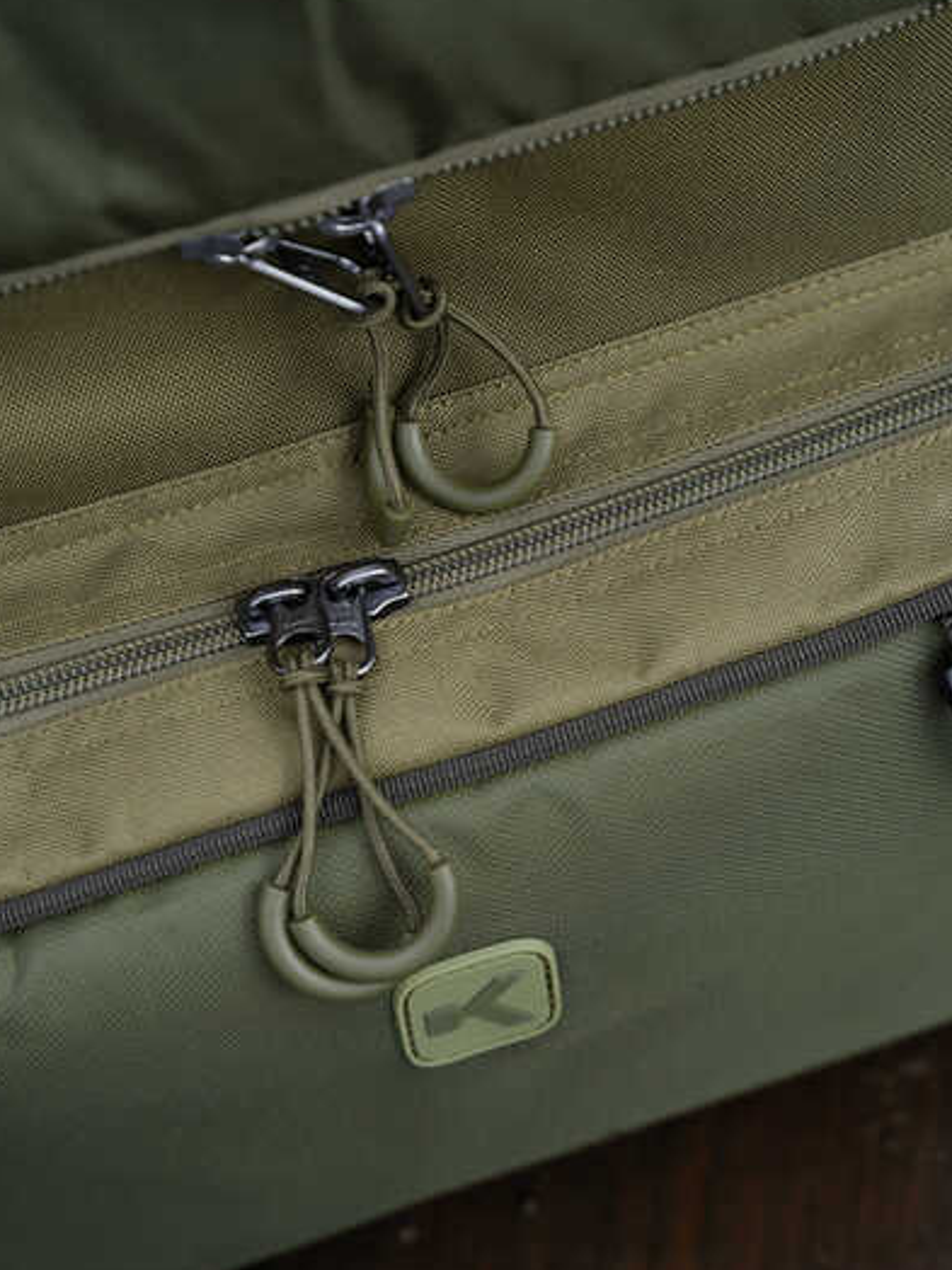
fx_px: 2824
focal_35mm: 77
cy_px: 555
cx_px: 472
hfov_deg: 19.1
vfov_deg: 25.3
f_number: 5.6
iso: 250
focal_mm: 70
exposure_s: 1/100
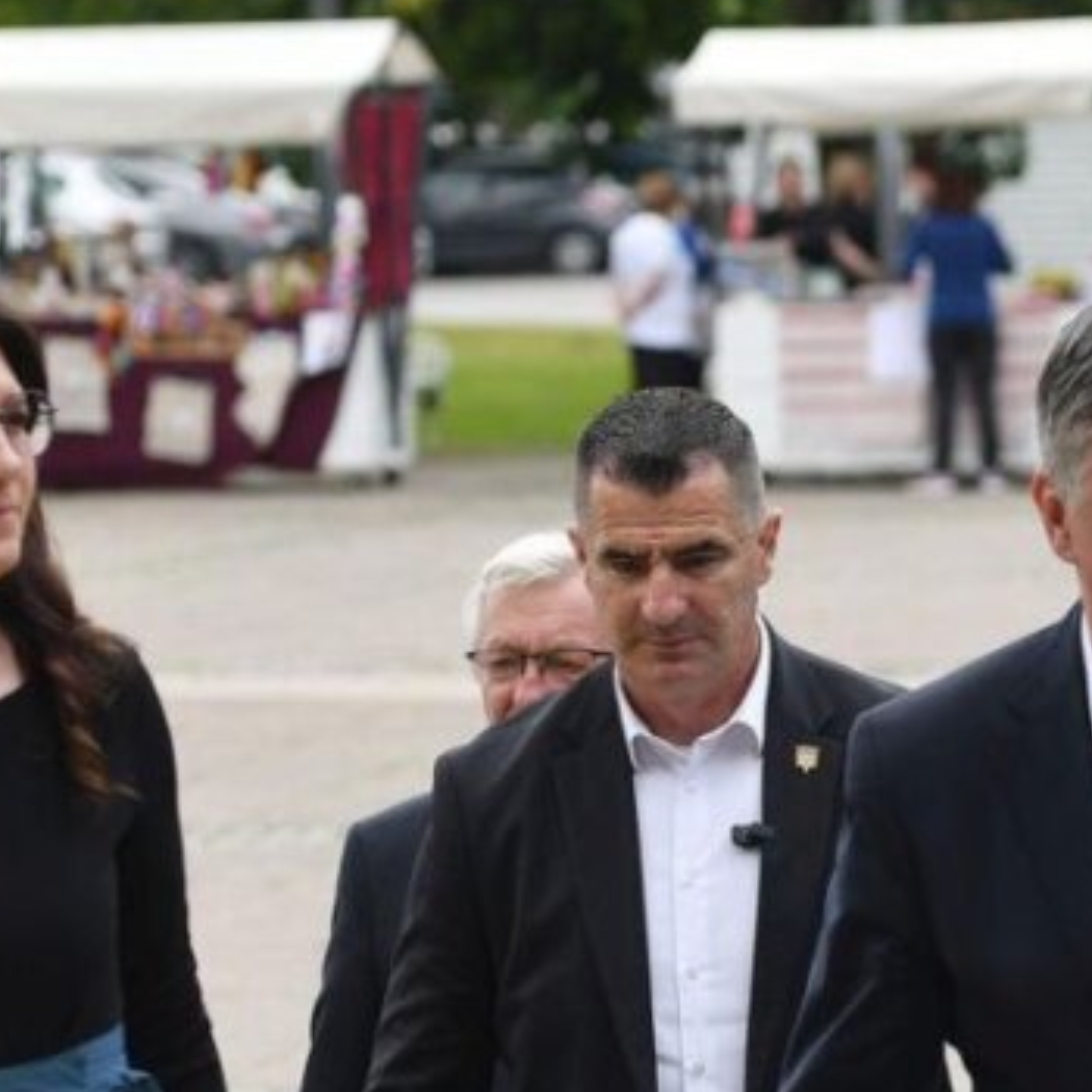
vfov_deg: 8.1
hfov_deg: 8.1
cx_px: 1026
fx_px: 7638
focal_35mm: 214
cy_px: 1217
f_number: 5
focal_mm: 70
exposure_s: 1/1000
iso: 100
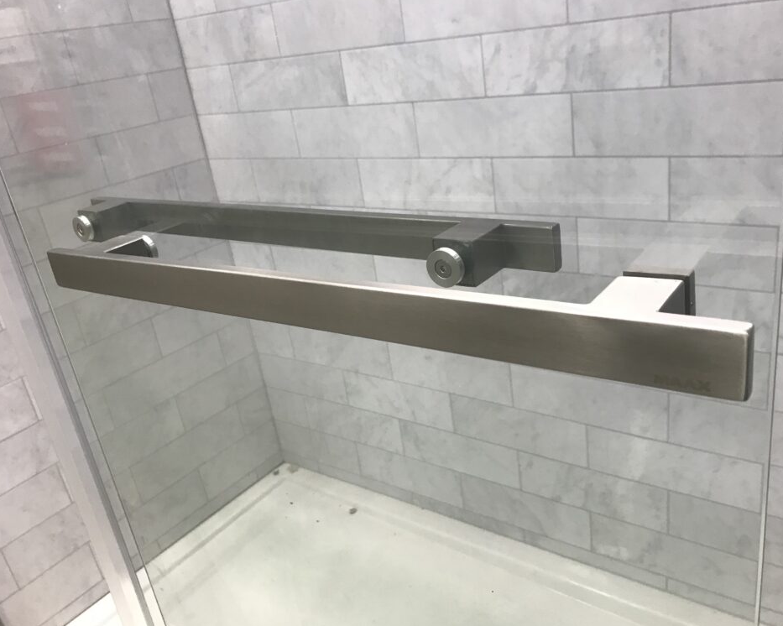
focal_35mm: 30
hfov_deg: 58.7
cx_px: 412
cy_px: 313
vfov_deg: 48.5
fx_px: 695
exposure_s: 1/30
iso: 32
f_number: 1.8
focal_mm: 3.99
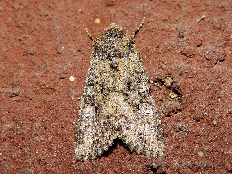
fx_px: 509
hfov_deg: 25.7
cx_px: 116
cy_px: 87
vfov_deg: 19.4
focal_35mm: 76
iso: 200
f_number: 8.4
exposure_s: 1/30
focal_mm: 13.5
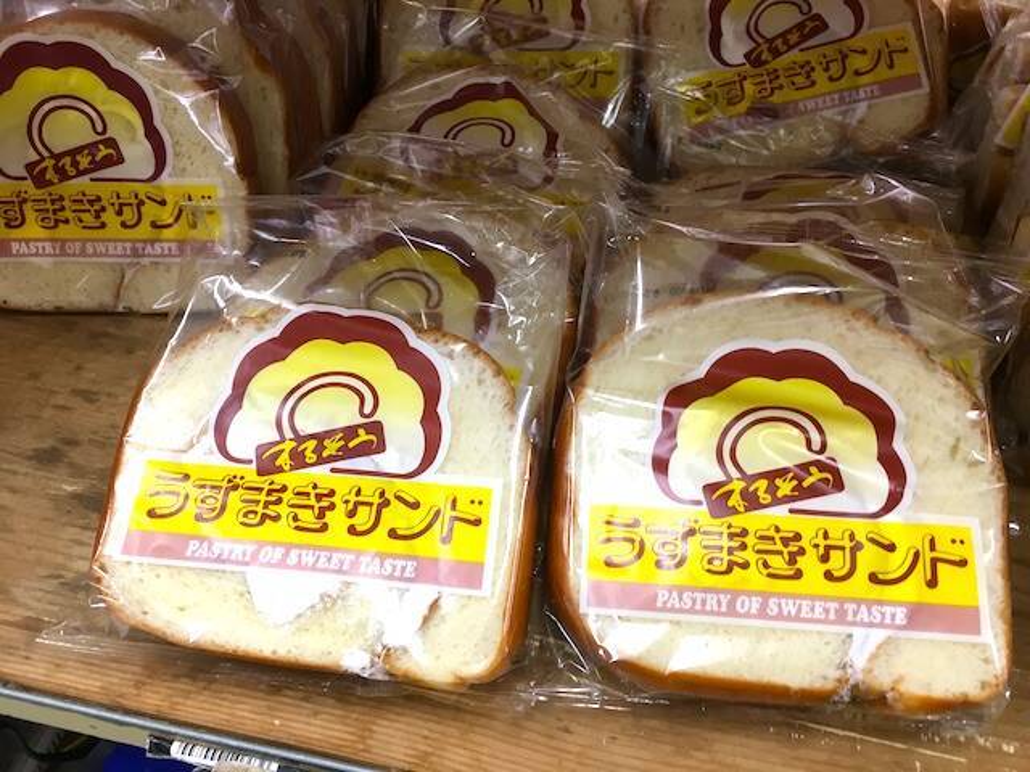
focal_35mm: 29
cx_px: 515
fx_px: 863
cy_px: 386
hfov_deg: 61.7
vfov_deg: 48.2
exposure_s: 1/30
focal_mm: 4.15
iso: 50
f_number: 2.2
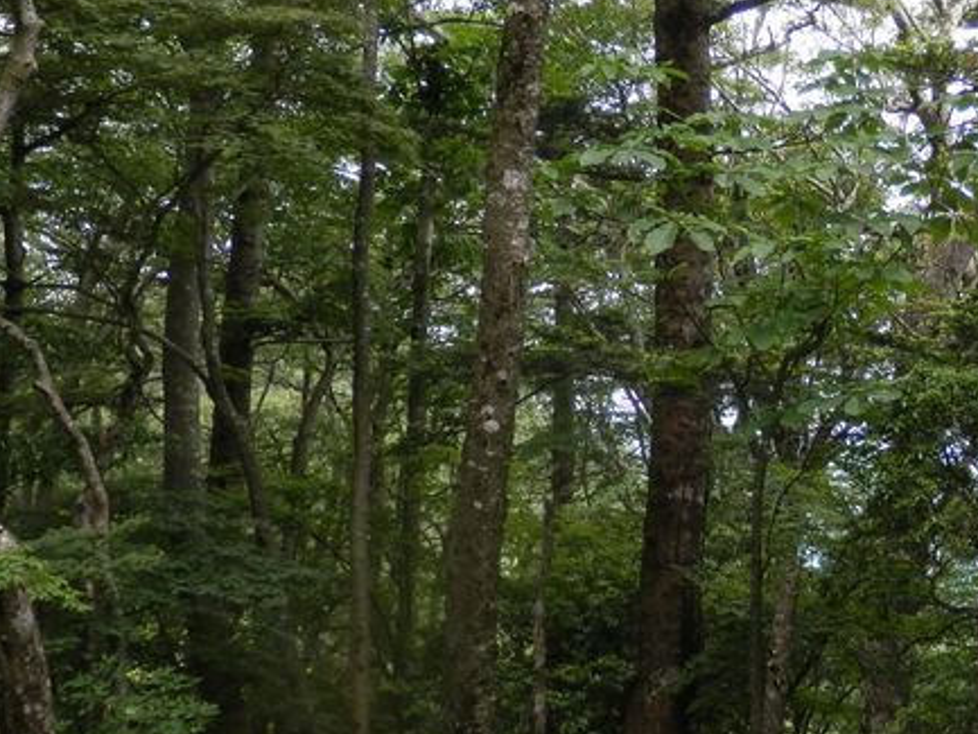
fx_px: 1724
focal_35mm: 61
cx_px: 858
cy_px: 388
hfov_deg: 30.4
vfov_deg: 24.0
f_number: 3.4
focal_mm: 6
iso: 80
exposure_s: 1/80
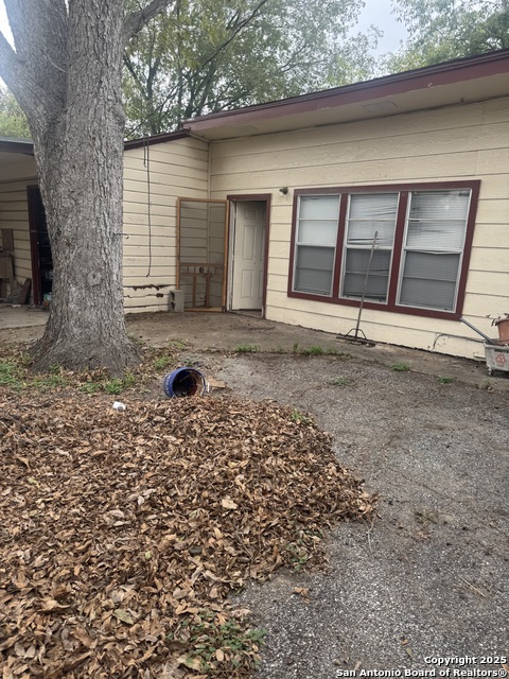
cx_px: 254
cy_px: 340
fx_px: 471
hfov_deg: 56.8
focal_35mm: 24
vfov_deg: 71.6
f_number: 1.78
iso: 80
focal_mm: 6.76
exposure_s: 1/645
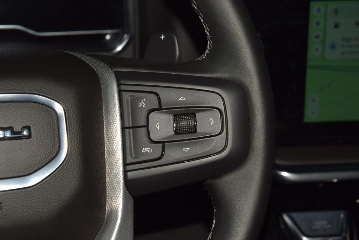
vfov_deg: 13.0
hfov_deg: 19.5
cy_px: 120
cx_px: 180
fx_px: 1047
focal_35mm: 105
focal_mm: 70
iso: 100
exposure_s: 1/125
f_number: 8
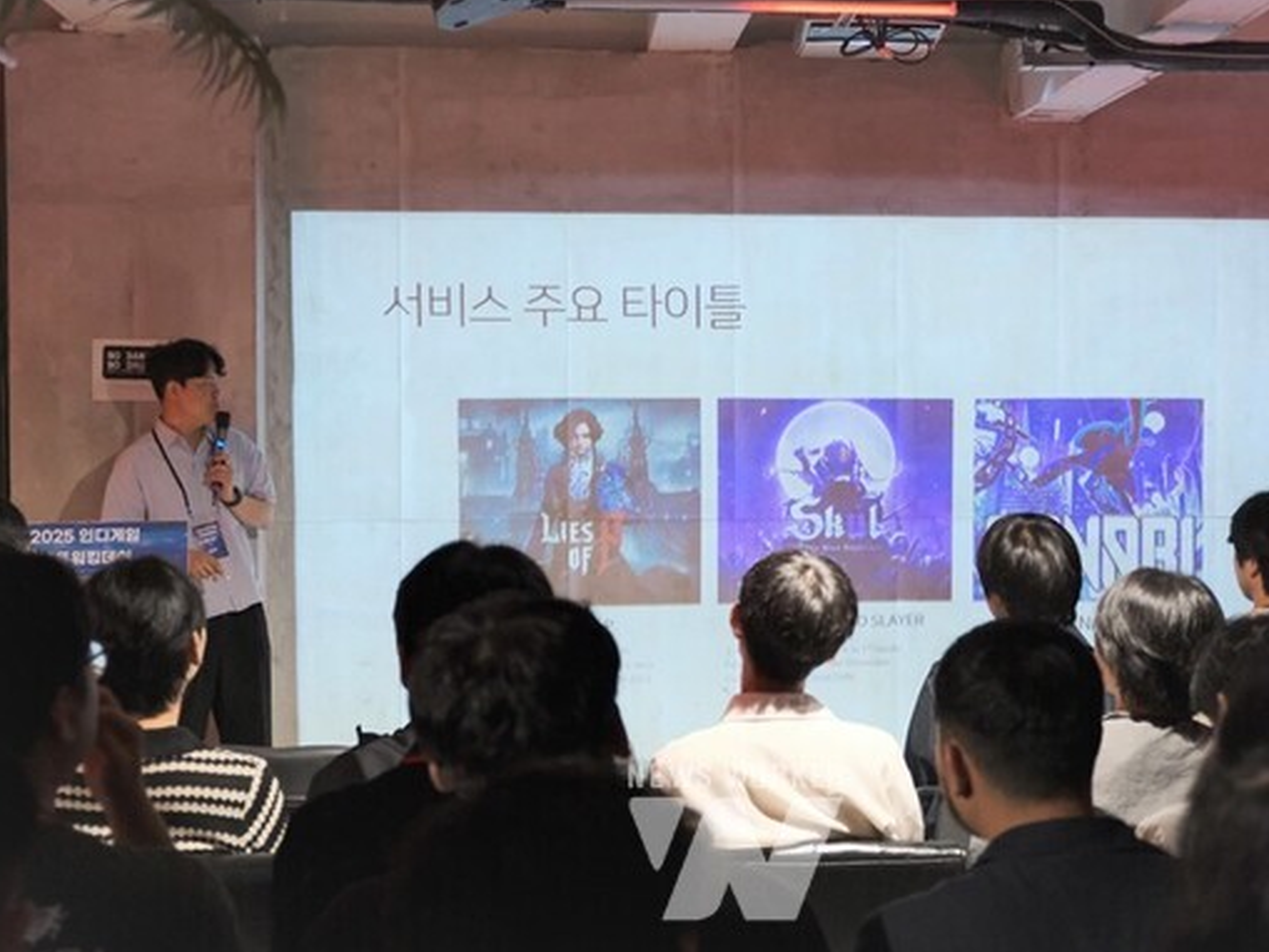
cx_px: 701
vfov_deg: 28.6
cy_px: 476
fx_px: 1870
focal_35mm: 51
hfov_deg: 37.4
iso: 5000
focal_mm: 30.2
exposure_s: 1/60
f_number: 3.6
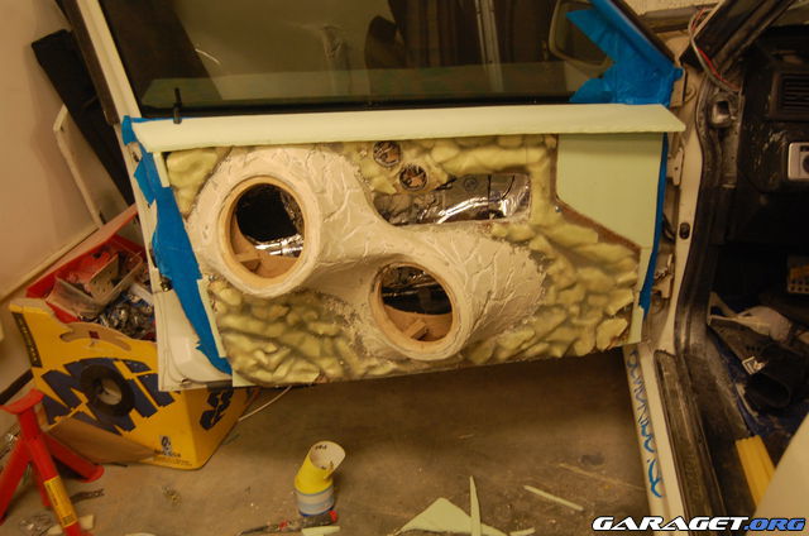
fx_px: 875
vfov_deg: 34.1
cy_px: 268
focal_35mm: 39
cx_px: 404
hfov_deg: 49.6
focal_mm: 26
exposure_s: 1/13
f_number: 4
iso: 800
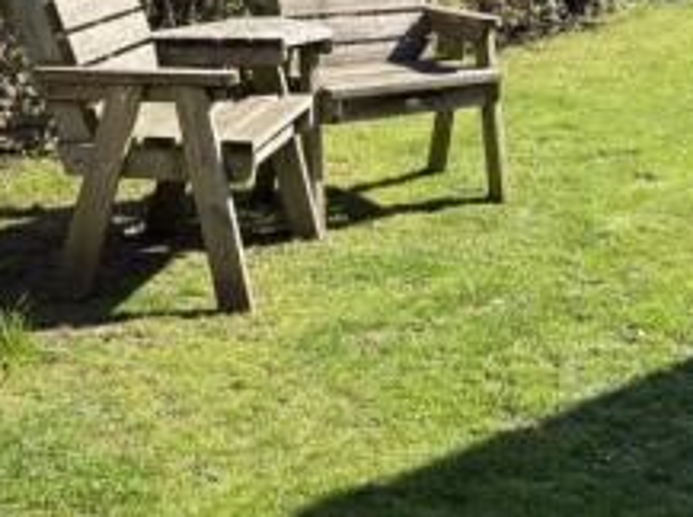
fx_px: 1399
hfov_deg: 26.7
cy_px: -59
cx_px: 647
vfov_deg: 20.0
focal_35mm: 70
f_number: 1.6
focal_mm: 5.96
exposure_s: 1/1706
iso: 64
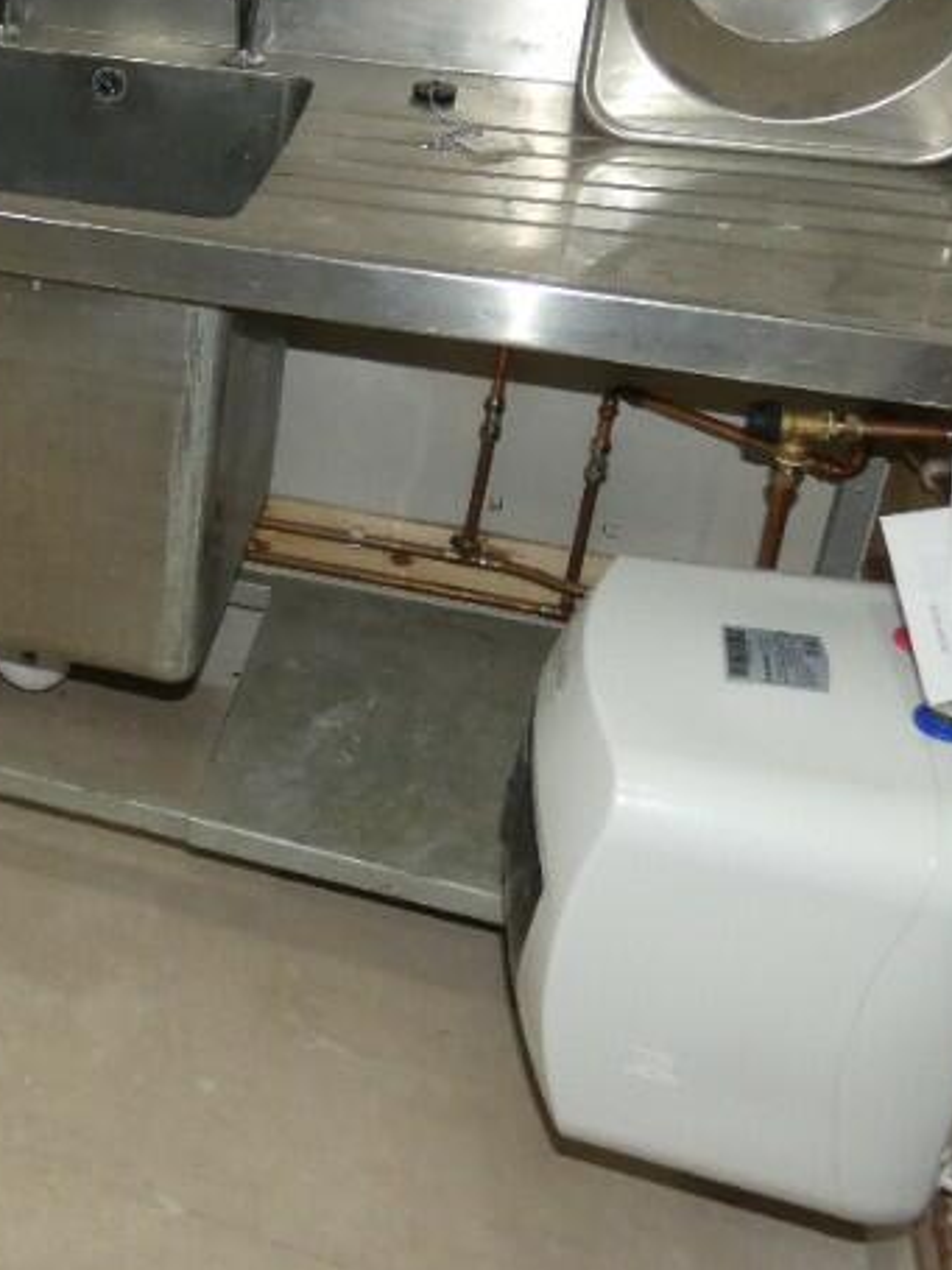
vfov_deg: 41.2
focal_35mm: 45
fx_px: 1651
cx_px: -87
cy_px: 360
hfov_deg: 29.2
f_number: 2.8
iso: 160
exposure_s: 1/60
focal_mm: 3.6
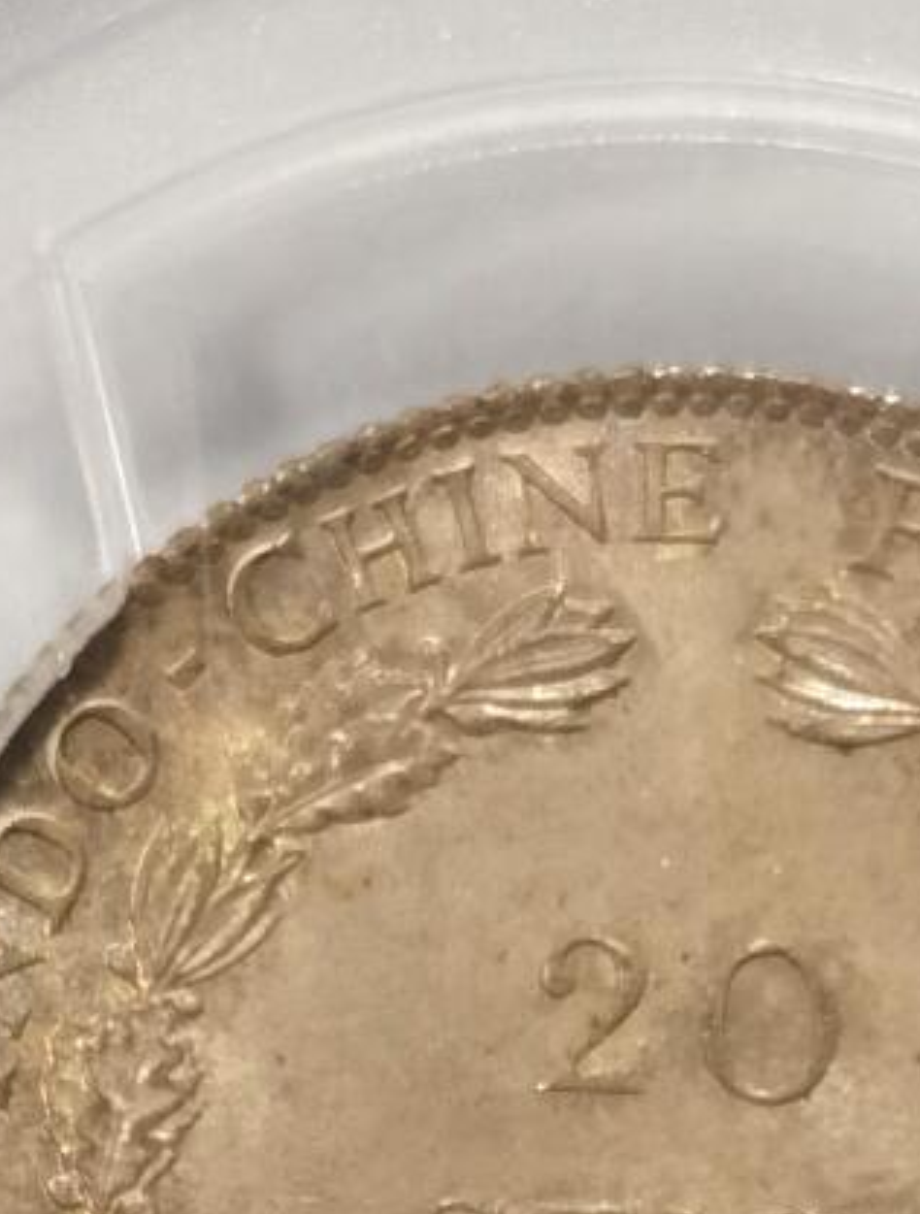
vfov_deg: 8.2
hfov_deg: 6.4
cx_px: 645
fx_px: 8202
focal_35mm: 233
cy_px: 1956
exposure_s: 1/100
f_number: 16
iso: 125
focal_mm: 5.56
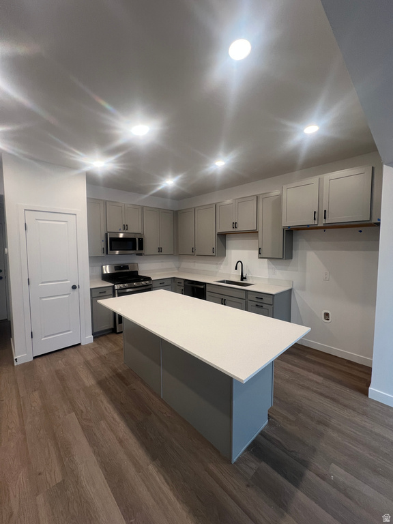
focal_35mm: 13
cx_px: 196
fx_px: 197
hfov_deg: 89.9
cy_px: 262
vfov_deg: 106.2
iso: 125
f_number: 1.8
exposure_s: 1/120
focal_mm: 1.57
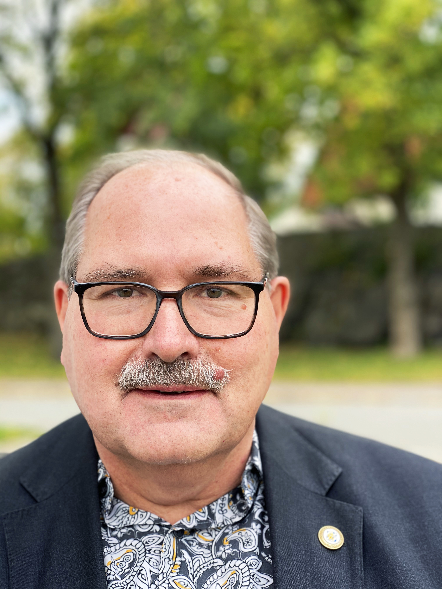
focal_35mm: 52
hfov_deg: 28.0
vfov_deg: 36.8
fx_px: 885
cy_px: 294
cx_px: 221
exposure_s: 1/122
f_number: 2
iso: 20
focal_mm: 6
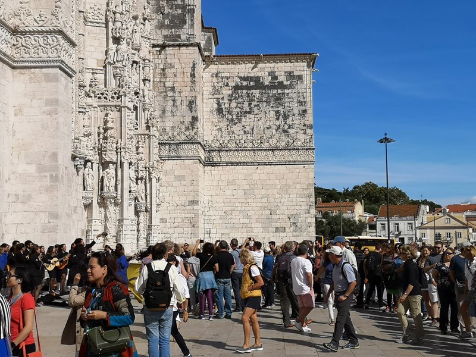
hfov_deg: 36.8
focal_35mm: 52
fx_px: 715
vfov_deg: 28.0
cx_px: 238
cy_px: 178
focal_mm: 3.95
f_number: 1.8
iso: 50
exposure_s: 1/4975
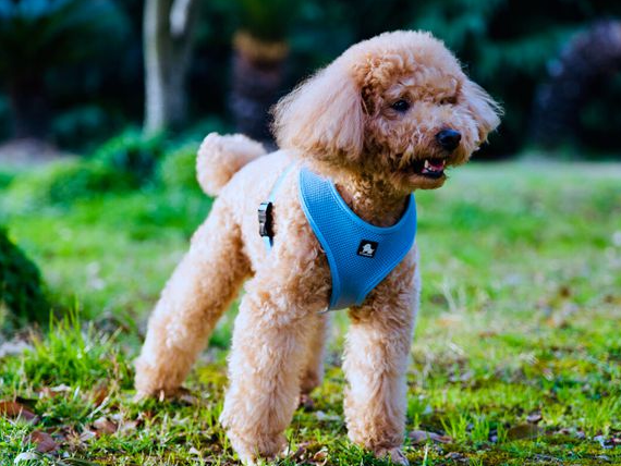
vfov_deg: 12.9
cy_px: 234
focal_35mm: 115
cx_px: 301
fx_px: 2064
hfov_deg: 17.1
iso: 500
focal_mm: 105
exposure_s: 1/400
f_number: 4
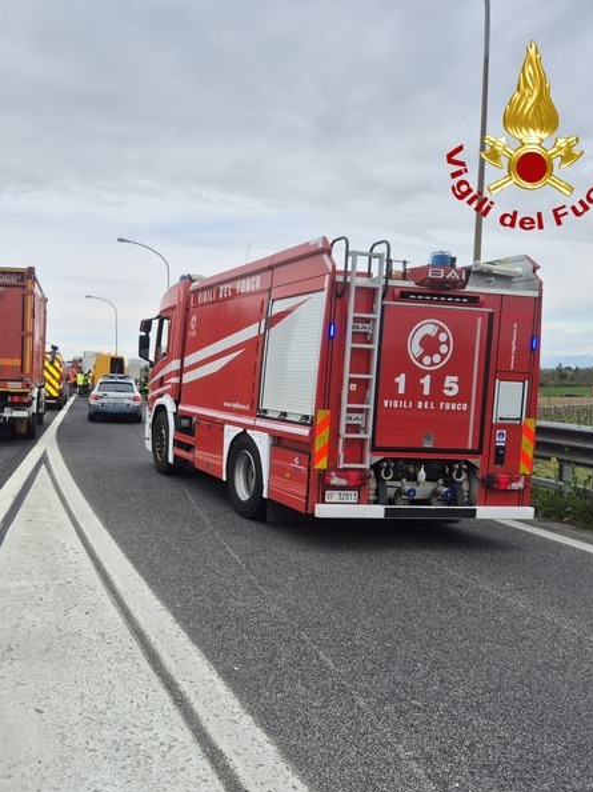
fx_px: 709
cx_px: 128
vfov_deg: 58.4
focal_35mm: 31
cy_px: 399
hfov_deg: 43.5
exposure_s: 1/1172
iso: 25
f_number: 1.8
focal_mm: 5.4
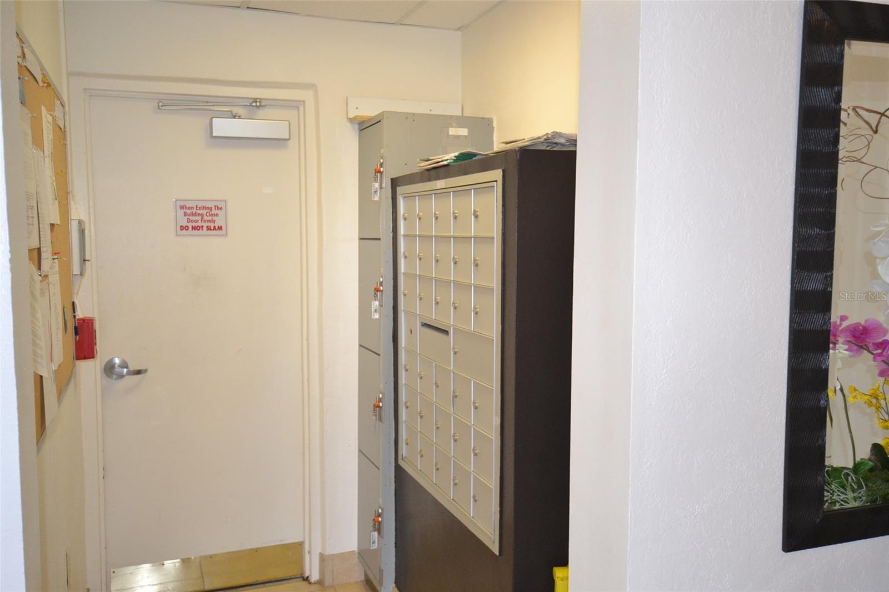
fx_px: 741
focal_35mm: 30
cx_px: 444
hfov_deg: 61.9
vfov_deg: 43.6
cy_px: 296
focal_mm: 20
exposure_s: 1/60
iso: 1100
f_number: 4.5
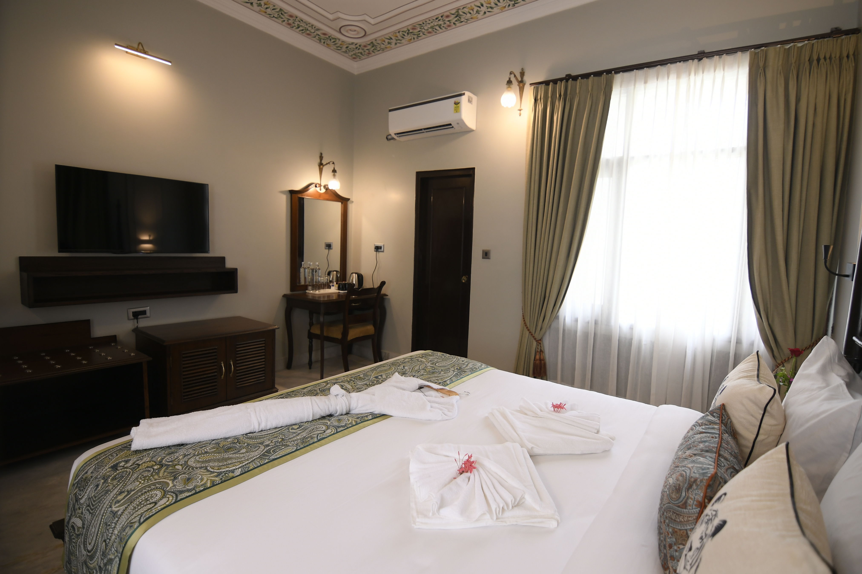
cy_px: 287
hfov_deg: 96.8
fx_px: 383
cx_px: 431
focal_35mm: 16
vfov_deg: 73.7
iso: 400
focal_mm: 11
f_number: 2.8
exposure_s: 1/125
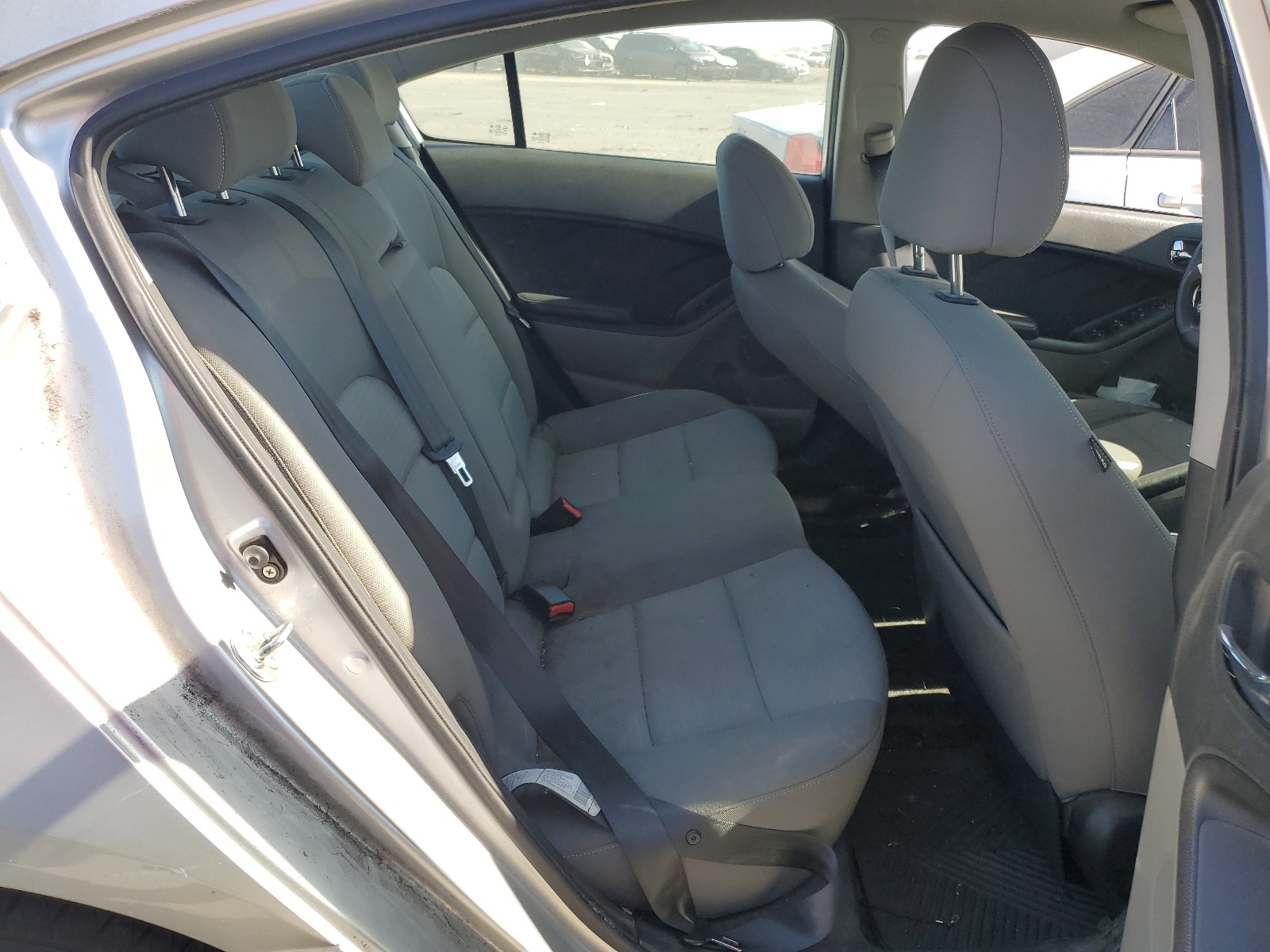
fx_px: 954
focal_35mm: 26
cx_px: 635
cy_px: 476
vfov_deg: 53.1
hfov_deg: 67.3
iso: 50
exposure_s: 1/588
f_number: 1.5
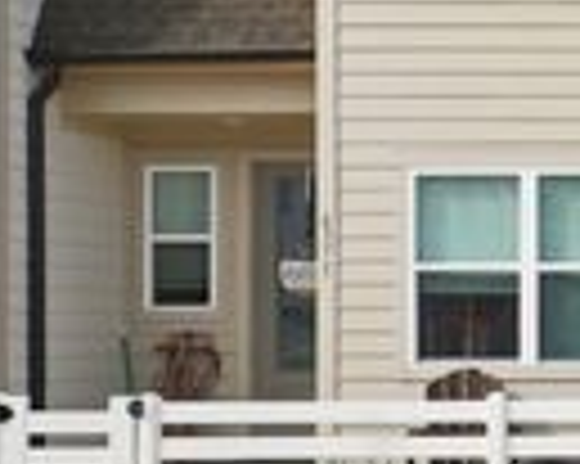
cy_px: -52
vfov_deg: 16.4
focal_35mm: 91
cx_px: 1106
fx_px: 1561
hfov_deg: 16.7
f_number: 10
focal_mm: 17
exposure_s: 1/3200
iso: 100
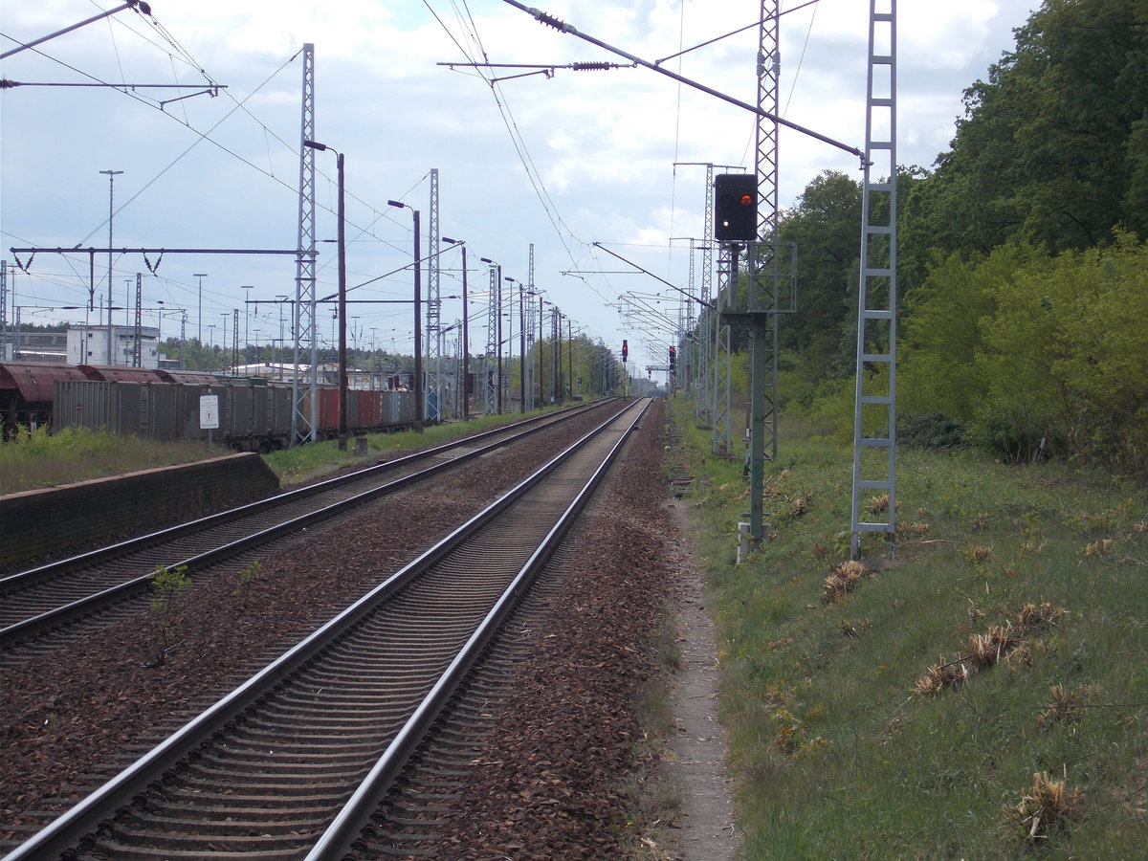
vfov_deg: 14.9
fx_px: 3283
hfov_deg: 19.8
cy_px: 430
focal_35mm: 99
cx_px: 574
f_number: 5.5
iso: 80
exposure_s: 1/400
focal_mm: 17.6
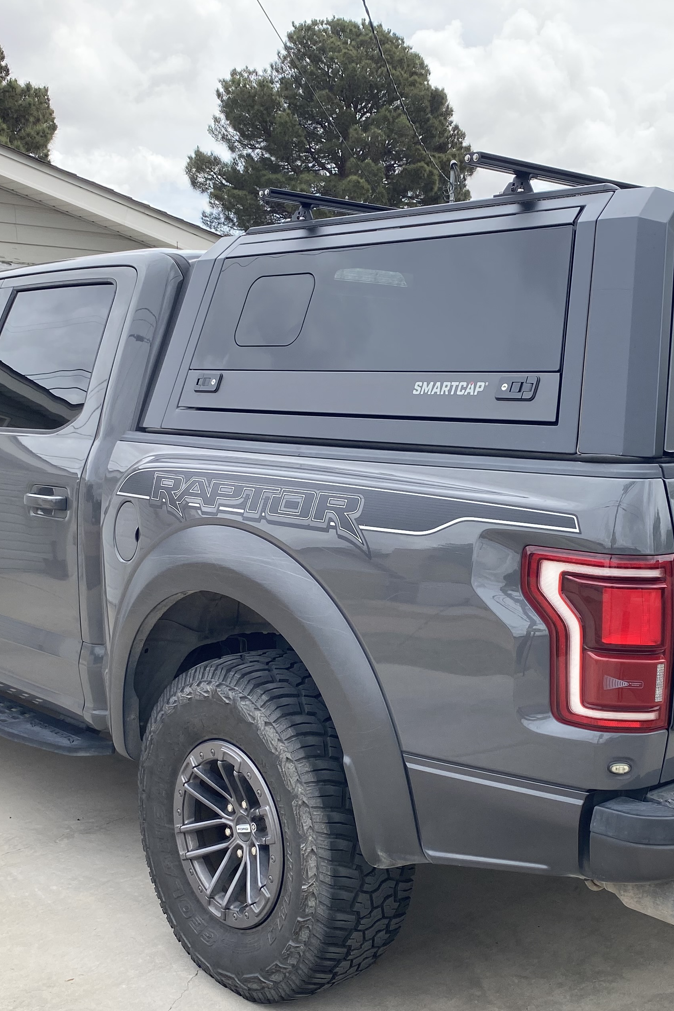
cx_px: 451
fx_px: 1208
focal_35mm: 43
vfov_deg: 45.3
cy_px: 580
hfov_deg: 30.9
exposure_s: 1/1429
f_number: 1.8
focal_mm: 4.25
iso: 32
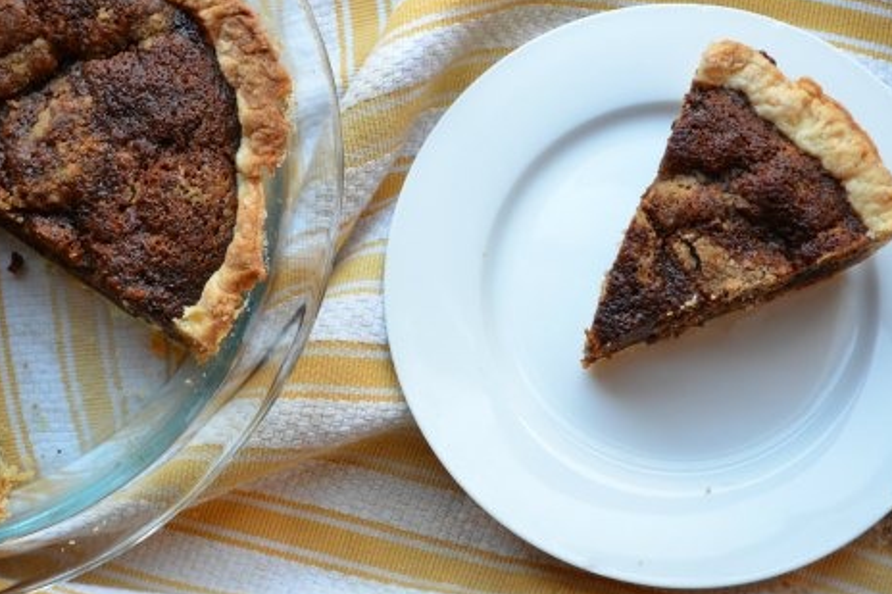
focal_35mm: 84
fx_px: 2080
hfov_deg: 24.1
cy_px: 286
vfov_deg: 16.2
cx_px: 338
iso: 800
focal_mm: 42
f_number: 5.3
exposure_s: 1/60
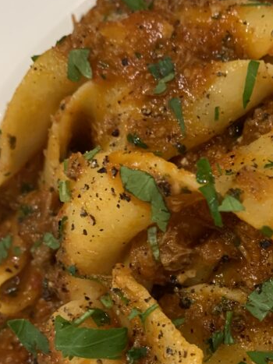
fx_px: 600
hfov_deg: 24.7
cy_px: 263
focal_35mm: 57
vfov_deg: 33.3
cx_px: 259
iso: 250
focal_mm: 4.25
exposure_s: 1/60
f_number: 1.8
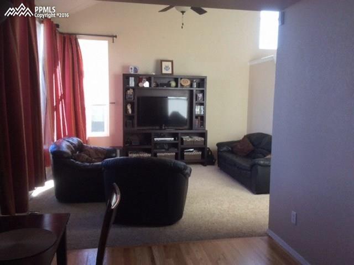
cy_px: 132
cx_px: 177
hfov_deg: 56.9
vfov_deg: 44.1
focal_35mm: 32
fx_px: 327
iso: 64
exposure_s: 1/120
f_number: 2.4
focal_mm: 3.3
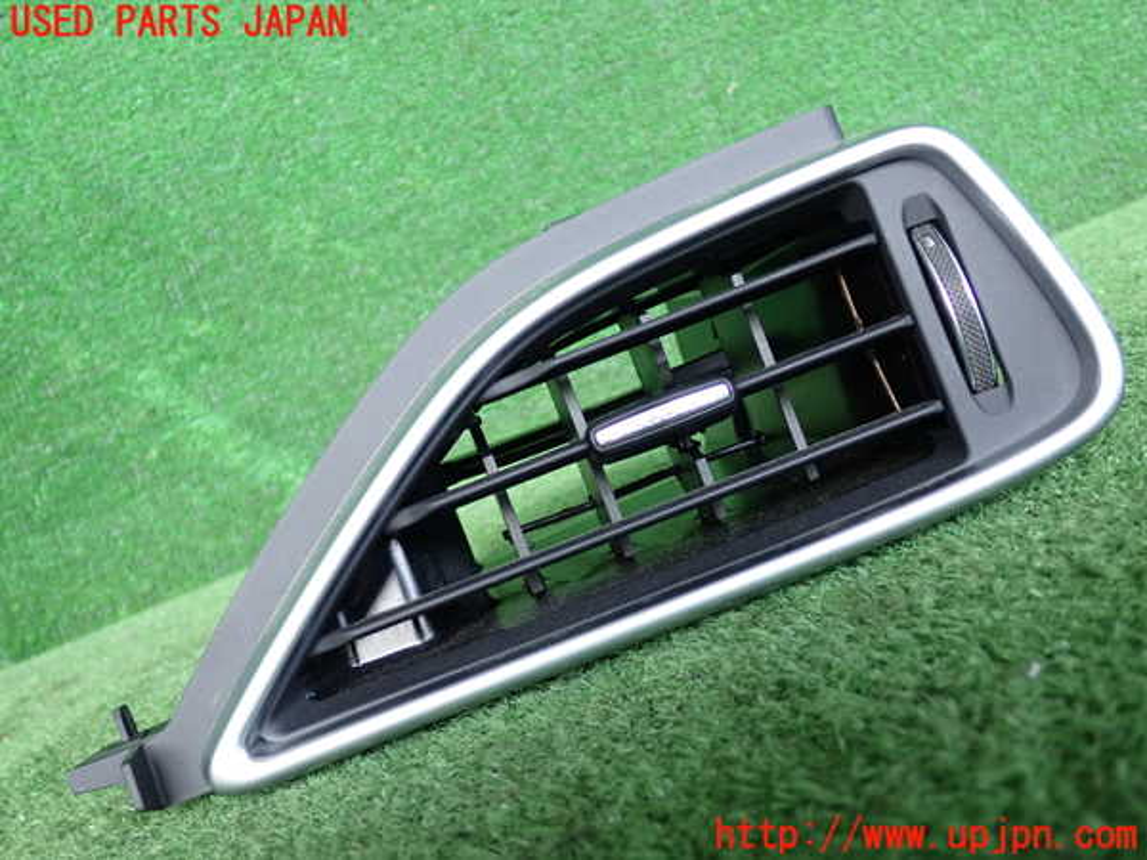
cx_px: 574
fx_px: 1259
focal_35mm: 38
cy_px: 430
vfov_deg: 37.7
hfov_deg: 49.0
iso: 250
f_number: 2.7
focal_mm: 6.83
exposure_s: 1/125
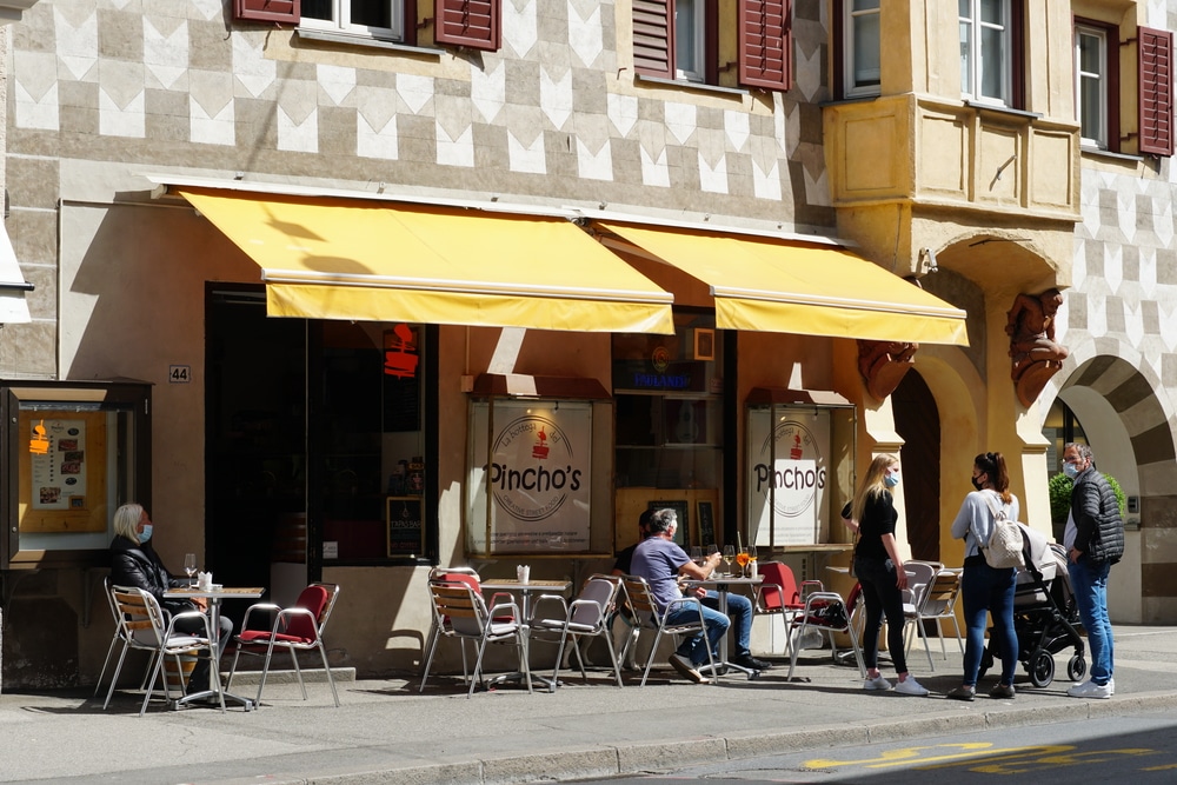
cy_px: 392
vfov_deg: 16.3
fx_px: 2747
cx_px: 588
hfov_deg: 24.2
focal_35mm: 84
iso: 100
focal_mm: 56
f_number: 9
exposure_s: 1/160
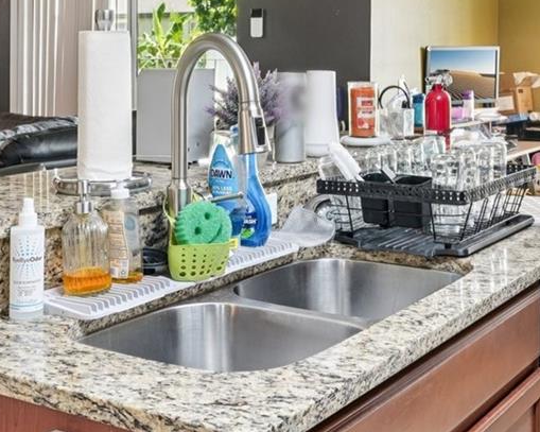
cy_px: 65
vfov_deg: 26.4
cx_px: 339
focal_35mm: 56
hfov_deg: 33.4
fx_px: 895
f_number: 8
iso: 400
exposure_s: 1/8
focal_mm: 19
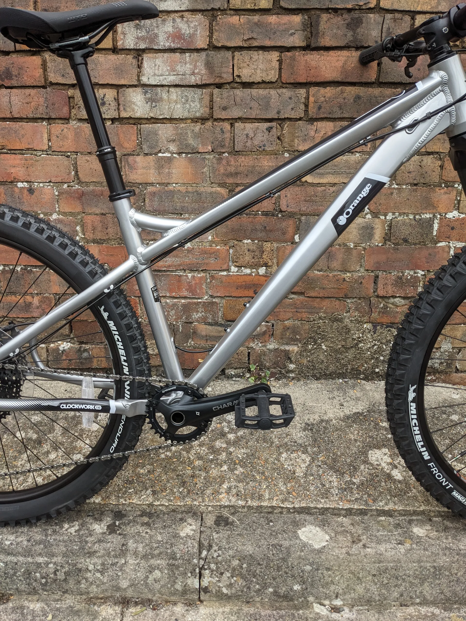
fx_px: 485
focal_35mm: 27
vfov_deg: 65.3
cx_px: 233
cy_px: 310
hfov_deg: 51.4
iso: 58
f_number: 1.73
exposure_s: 1/1957
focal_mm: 4.38
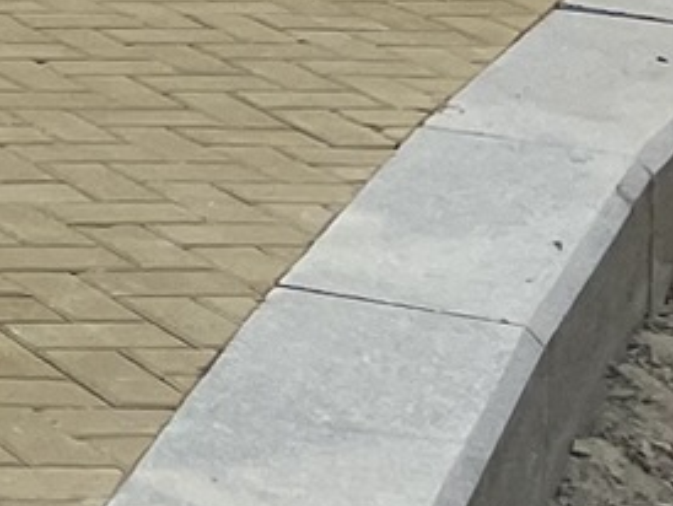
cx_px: -1653
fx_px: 3775
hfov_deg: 8.0
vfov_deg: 7.3
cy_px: -641
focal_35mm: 194
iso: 32
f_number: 1.6
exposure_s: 1/1289
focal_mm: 4.2
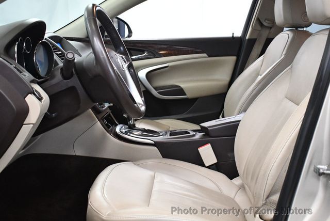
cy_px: 110
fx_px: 440
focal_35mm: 48
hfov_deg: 41.1
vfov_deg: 28.1
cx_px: 165
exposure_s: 1/125
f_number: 3.8
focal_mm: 24
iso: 2800
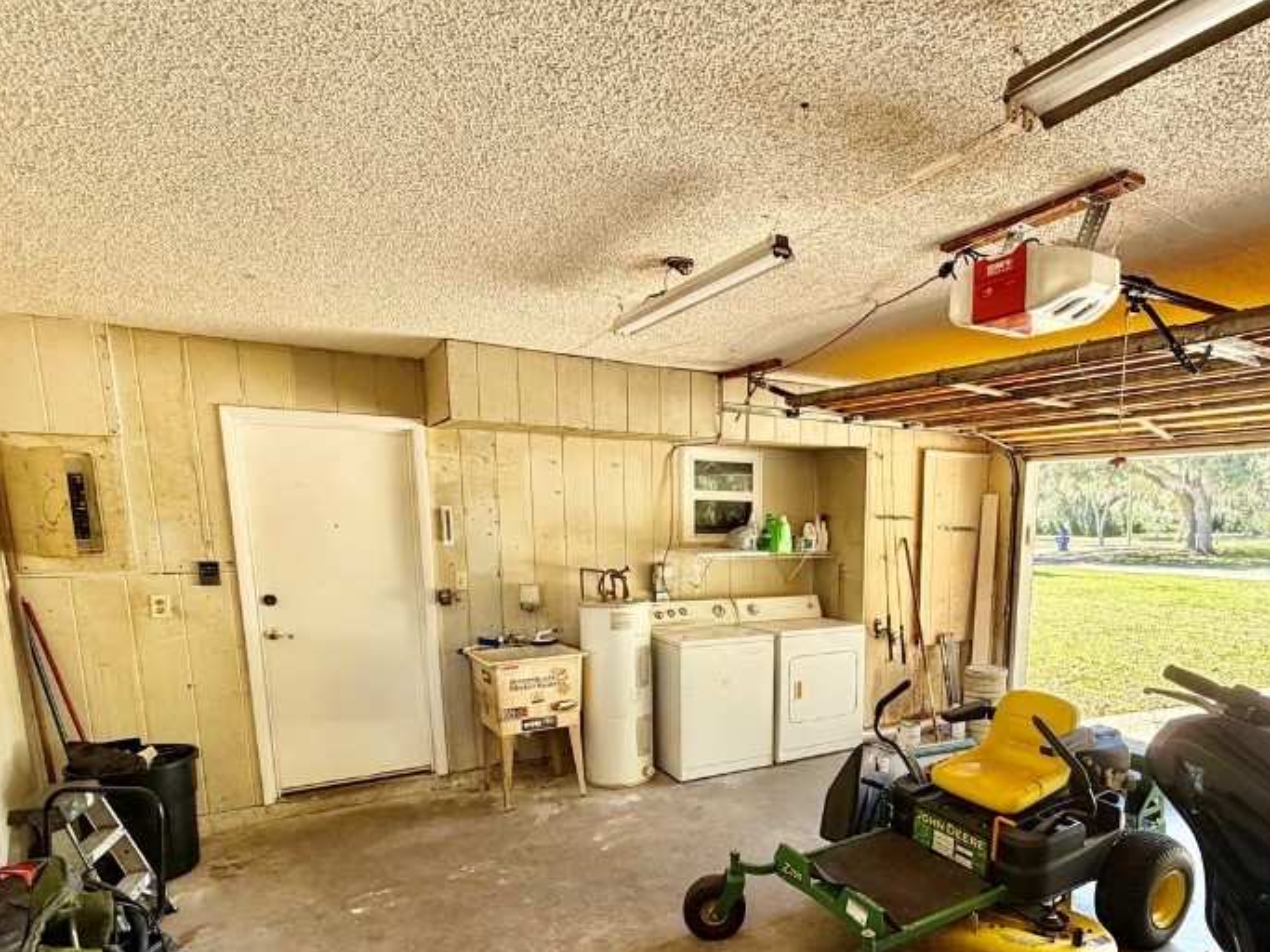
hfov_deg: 77.7
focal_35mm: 21
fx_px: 770
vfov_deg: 61.8
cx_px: 787
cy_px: 640
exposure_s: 1/121
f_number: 2.2
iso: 160
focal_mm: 2.22
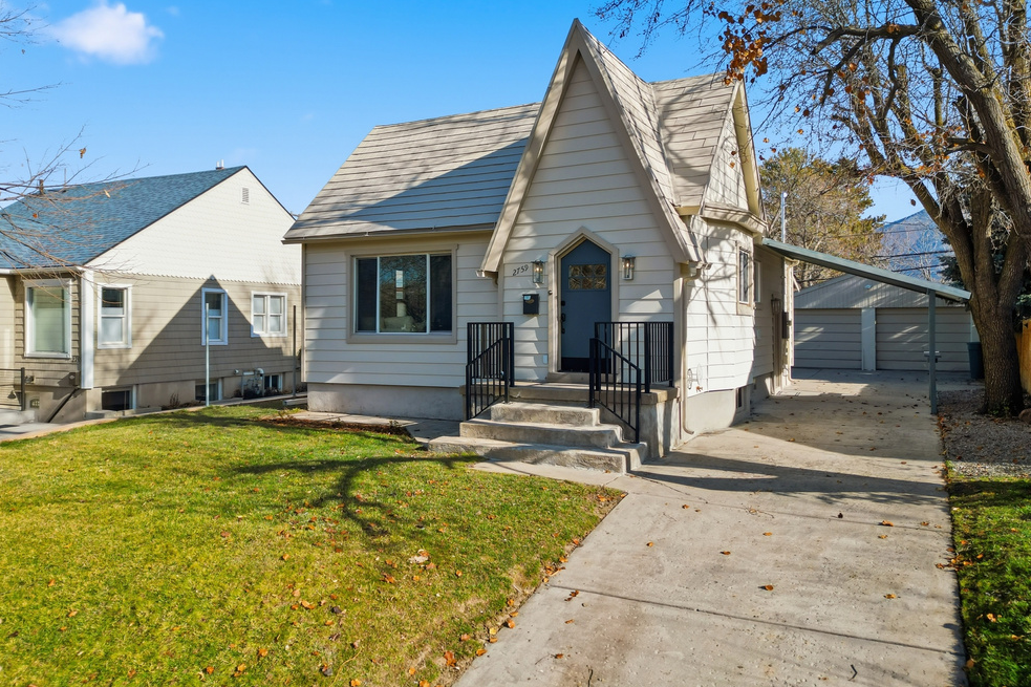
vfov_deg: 49.5
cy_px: 318
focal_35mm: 26
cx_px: 527
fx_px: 744
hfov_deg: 69.4
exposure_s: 1/5000
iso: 150
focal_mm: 6.7
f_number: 1.7
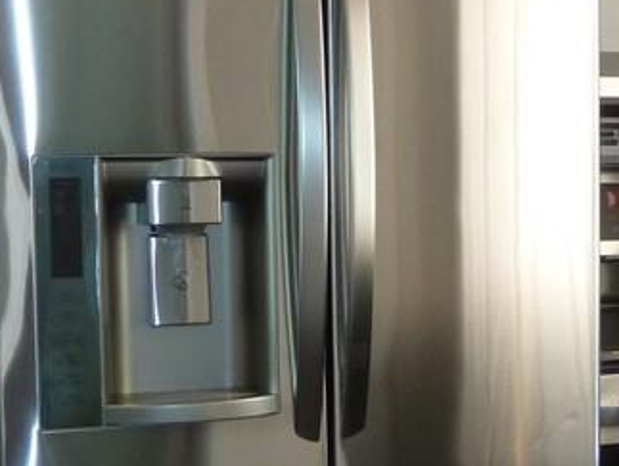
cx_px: 836
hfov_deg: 18.9
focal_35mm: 95
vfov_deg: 15.6
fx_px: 1701
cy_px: 284
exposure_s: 1/30
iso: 160
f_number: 3.4
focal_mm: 5
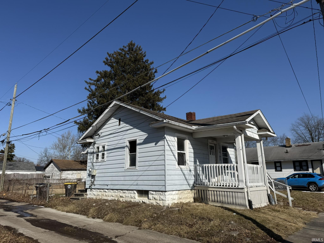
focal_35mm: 24
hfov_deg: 71.6
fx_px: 225
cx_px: 162
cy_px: 122
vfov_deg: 56.8
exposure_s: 1/8130
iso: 80
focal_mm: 6.76
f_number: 1.78
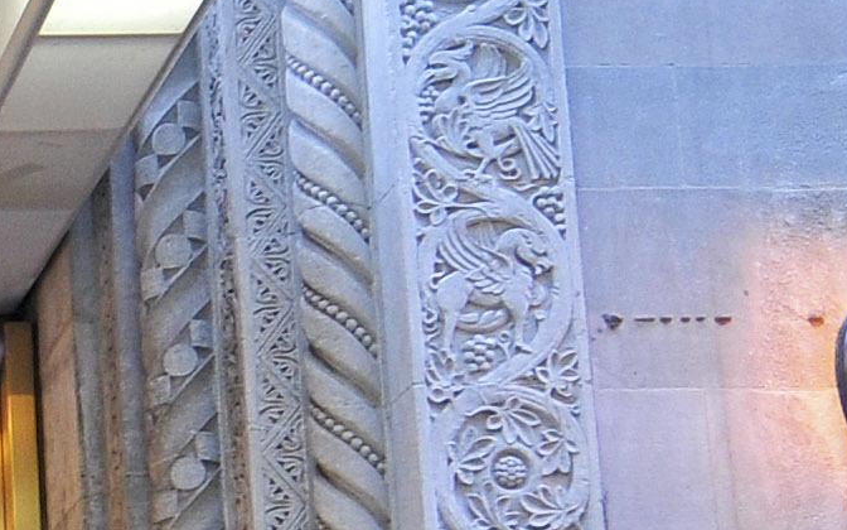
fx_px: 2701
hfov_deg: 15.9
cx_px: -532
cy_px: 652
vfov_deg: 11.0
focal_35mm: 117
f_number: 4
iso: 250
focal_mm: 12
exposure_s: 1/8
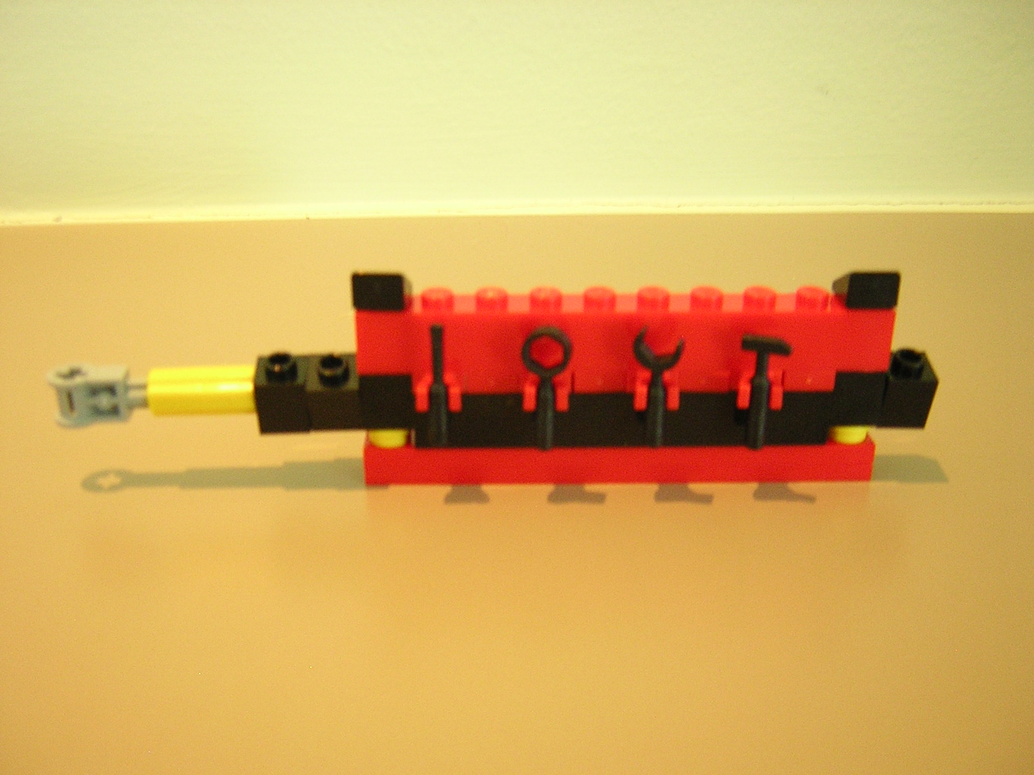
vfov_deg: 39.7
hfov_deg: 51.4
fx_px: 1075
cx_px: 517
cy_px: 388
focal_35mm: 36
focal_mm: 4.7
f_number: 2.6
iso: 357
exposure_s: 1/3.2
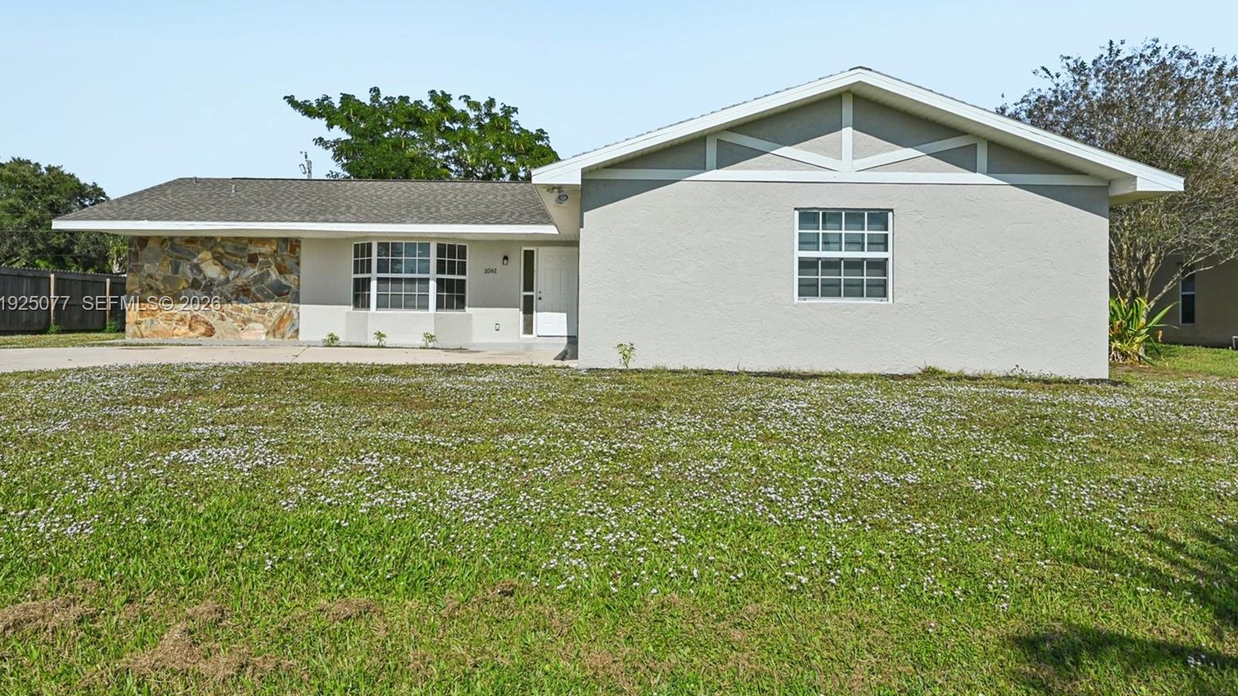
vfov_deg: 47.6
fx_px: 788
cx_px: 615
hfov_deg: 76.3
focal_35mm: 24
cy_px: 305
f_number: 8
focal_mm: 22
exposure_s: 1/5000
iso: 800
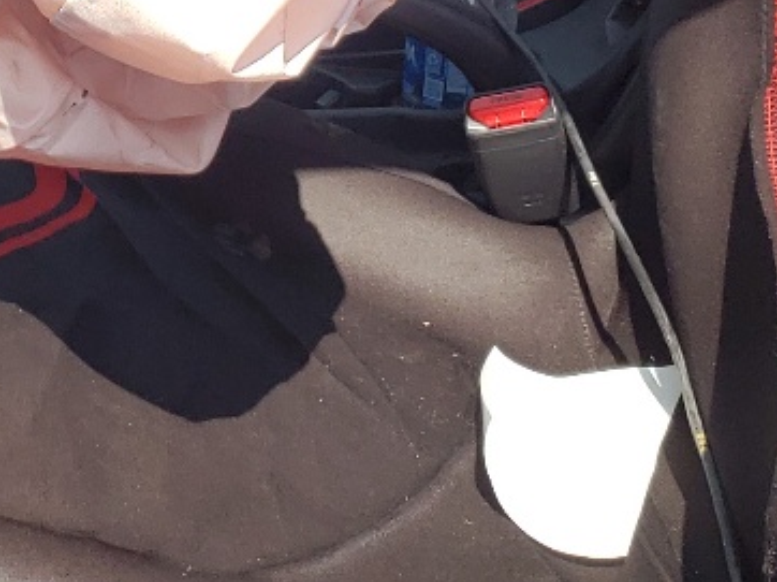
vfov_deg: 12.6
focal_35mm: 115
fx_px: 2580
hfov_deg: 17.0
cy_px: -73
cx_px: 157
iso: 50
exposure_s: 1/1667
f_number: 1.5
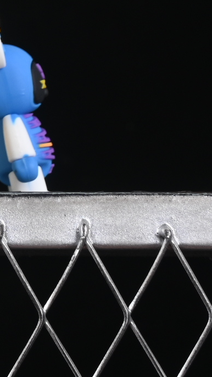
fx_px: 3187
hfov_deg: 3.7
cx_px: -343
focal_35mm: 319
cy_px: -128
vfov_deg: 6.7
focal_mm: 50
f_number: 8
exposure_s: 1/80
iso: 160
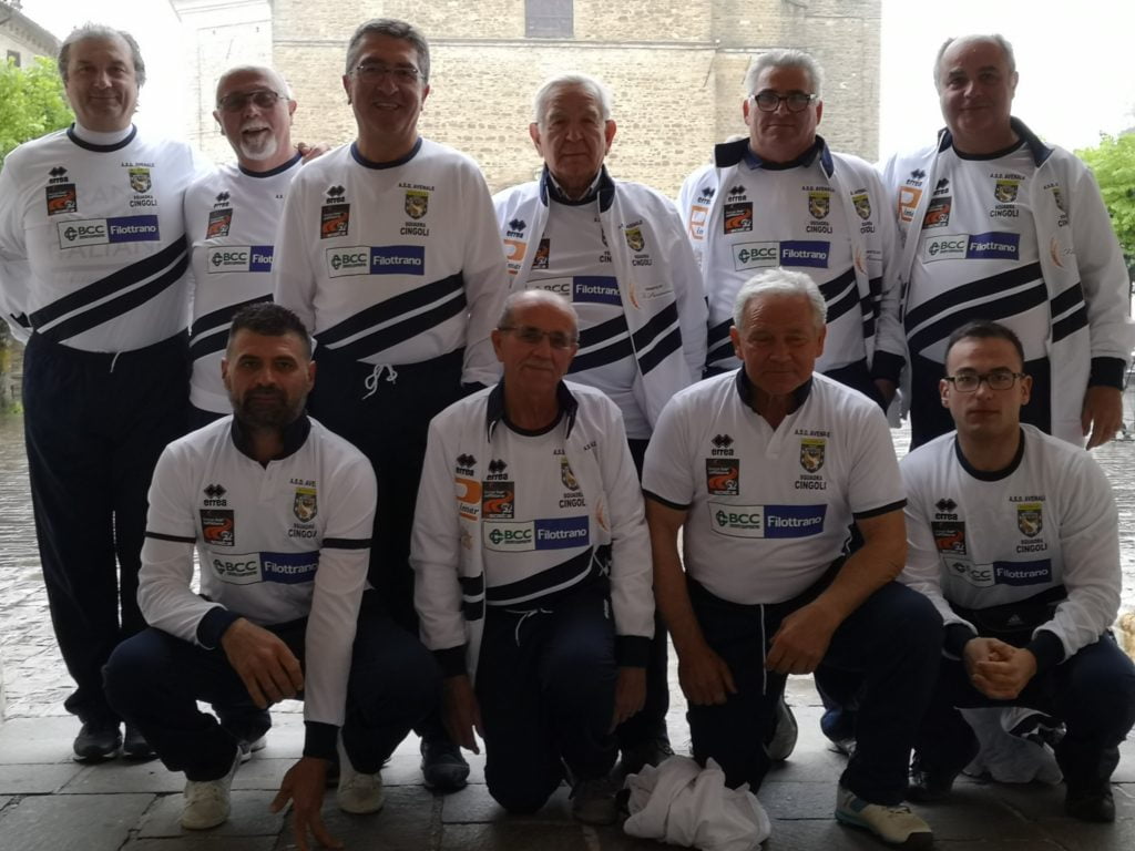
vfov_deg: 33.6
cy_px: 426
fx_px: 1410
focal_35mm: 43
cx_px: 568
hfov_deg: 43.9
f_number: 1.8
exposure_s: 1/33
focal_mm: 4
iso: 160
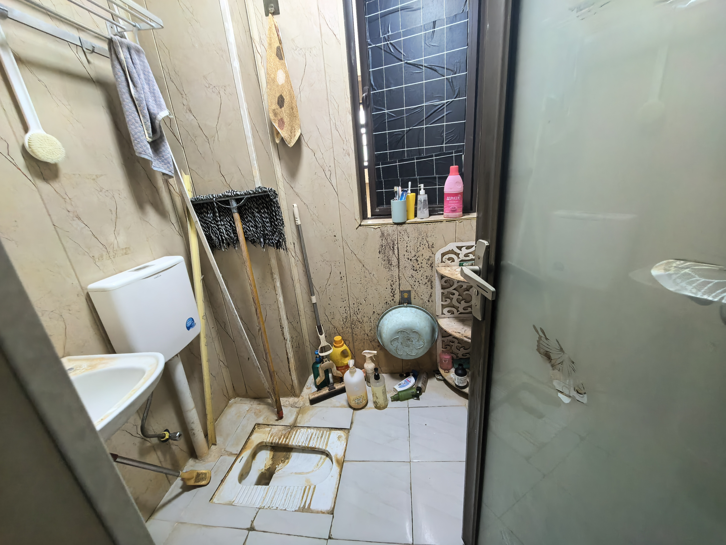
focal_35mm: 13
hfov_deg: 106.2
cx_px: 363
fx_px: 273
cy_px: 272
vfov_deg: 89.9
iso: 400
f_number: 2.2
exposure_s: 1/50
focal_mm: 1.95
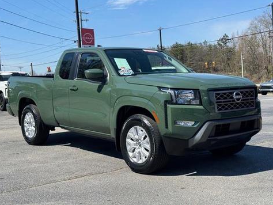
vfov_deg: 28.6
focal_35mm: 51
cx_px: 136
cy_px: 97
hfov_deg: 37.5
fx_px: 402
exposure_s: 1/4049
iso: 64
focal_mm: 6.76
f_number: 1.78
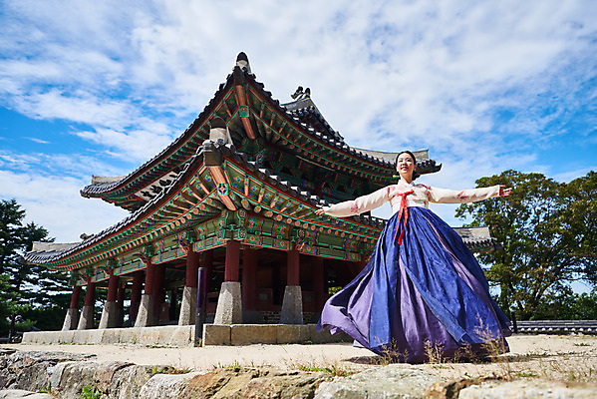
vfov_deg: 53.2
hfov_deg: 73.7
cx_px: 298
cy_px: 200
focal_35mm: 24
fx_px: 398
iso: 100
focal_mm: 24
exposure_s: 1/2500
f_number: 2.8
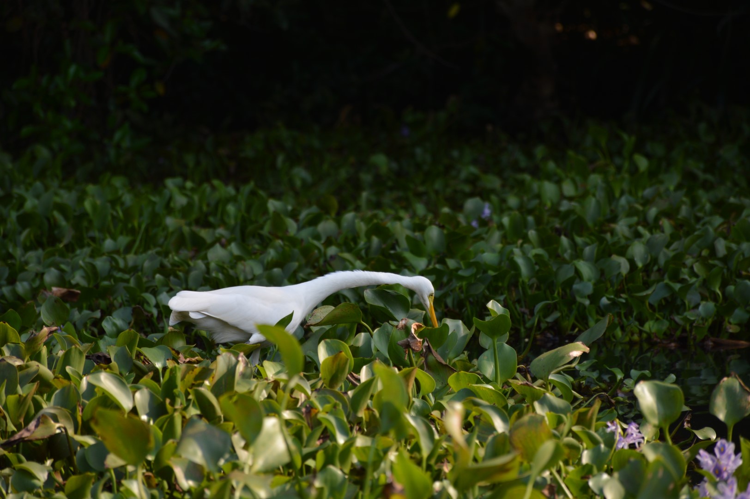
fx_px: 4371
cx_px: 375
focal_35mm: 210
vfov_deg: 6.5
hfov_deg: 9.8
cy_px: 250
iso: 100
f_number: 5.6
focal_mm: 140
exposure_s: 1/320
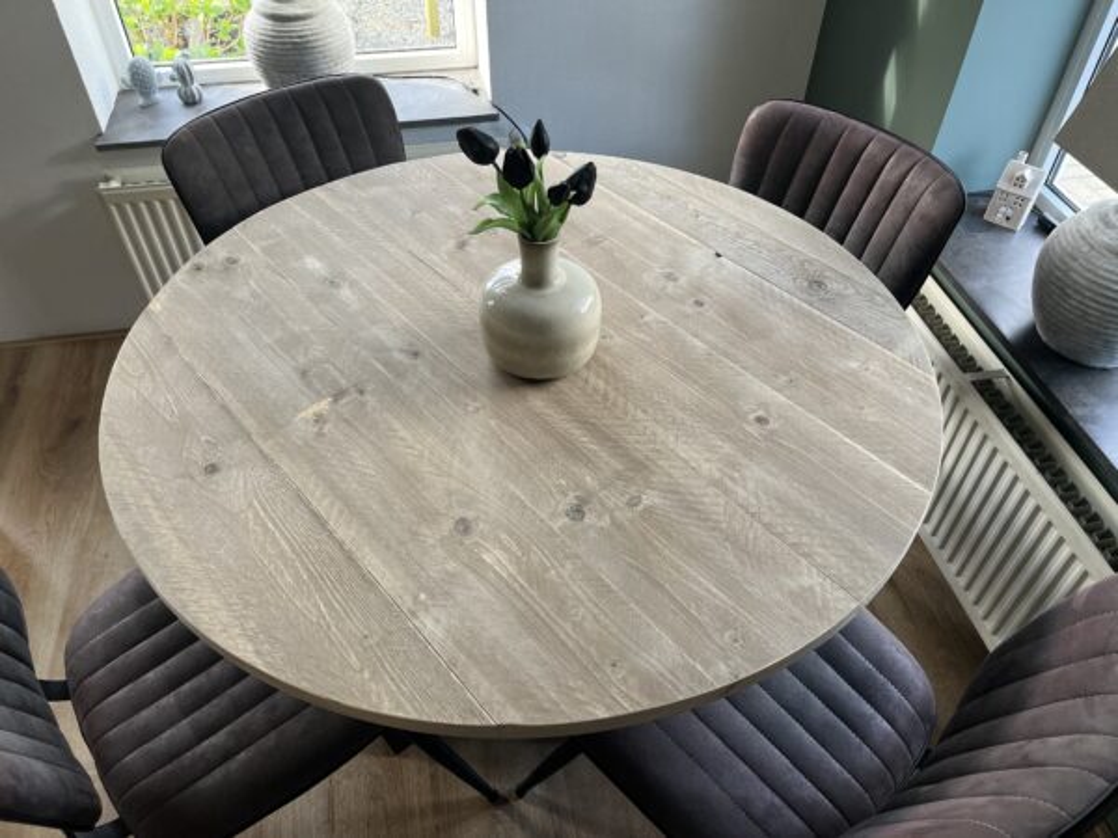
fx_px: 840
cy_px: 419
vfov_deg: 53.1
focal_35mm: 26
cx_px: 559
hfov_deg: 67.3
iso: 125
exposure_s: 1/121
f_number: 1.6
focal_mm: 5.1
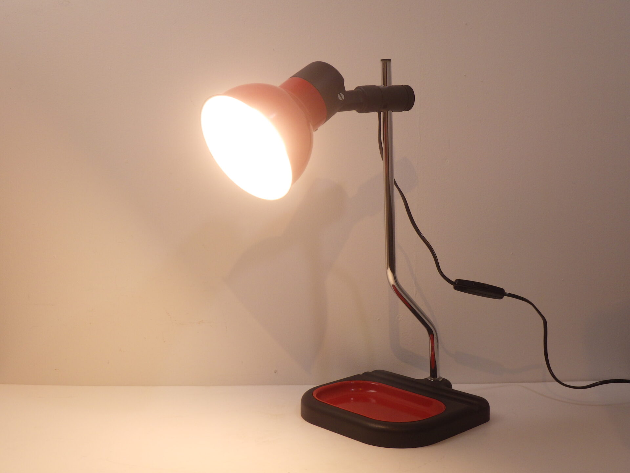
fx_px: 764
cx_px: 315
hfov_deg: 44.8
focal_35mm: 42
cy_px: 236
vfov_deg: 34.3
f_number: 4.2
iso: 125
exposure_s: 1/50
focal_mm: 7.5
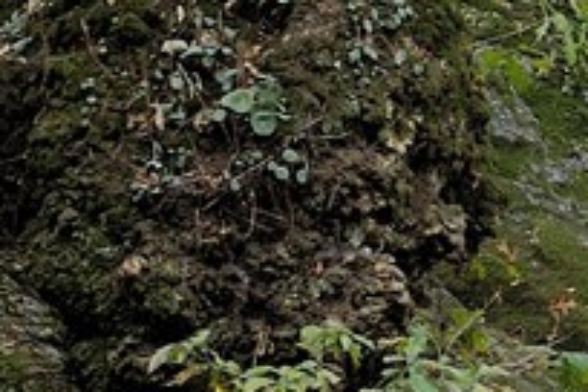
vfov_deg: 6.2
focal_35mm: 220
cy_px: -239
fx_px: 3593
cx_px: 1784
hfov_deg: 8.0
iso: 400
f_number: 6.3
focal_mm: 28
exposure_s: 1/80
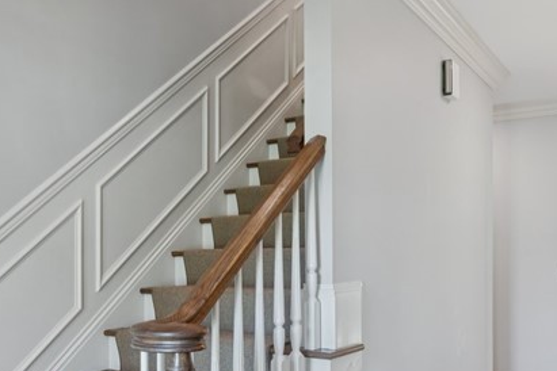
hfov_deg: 51.9
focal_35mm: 37
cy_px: 251
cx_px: 282
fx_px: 572
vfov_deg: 35.5
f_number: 5.6
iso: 200
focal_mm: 14
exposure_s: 1/15
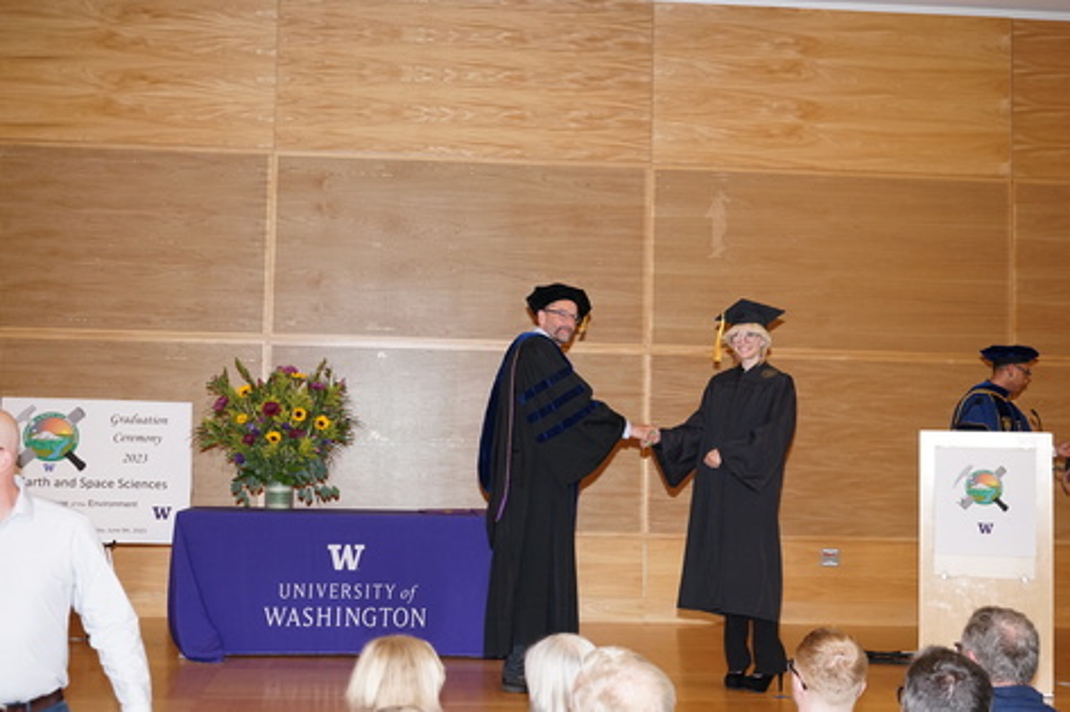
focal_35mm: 51
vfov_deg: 26.5
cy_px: 356
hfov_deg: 38.9
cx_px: 535
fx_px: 1515
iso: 1600
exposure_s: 1/80
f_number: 4.5
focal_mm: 51
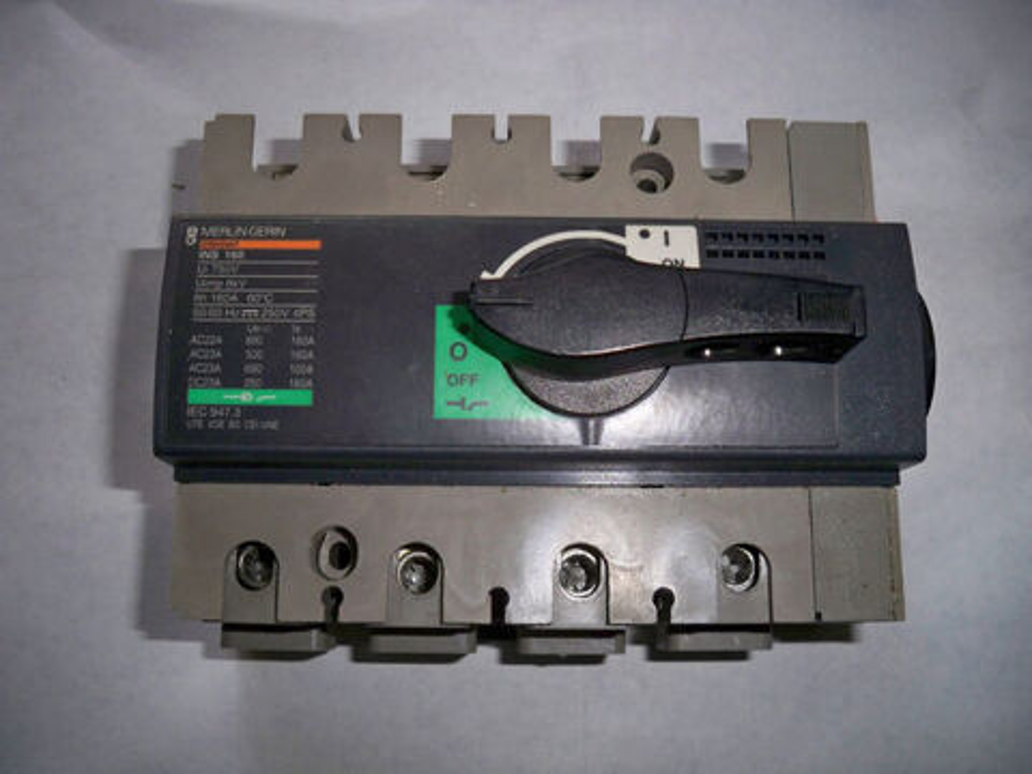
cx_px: 516
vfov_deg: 40.7
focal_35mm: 35
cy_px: 387
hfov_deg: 52.6
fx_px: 1043
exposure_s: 1/60
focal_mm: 6.3
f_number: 3.1
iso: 200
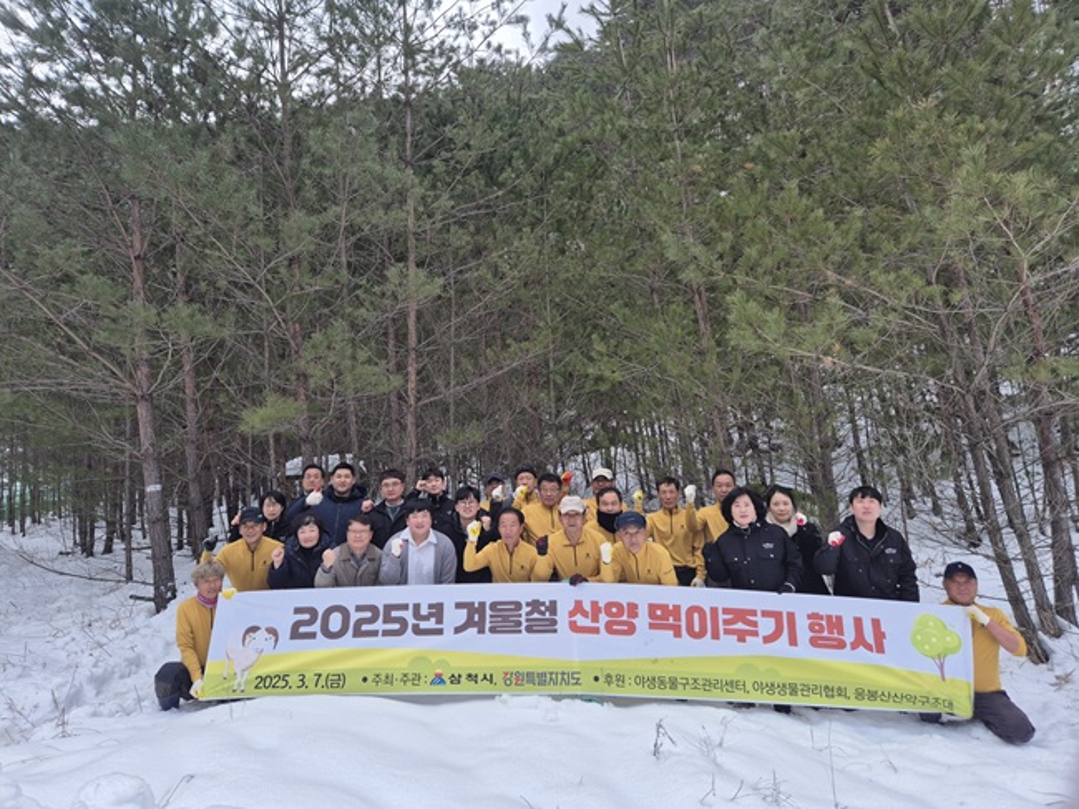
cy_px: 404
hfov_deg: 73.9
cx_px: 540
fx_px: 717
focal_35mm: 23
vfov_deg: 58.8
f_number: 1.8
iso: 25
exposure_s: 1/678
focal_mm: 5.4
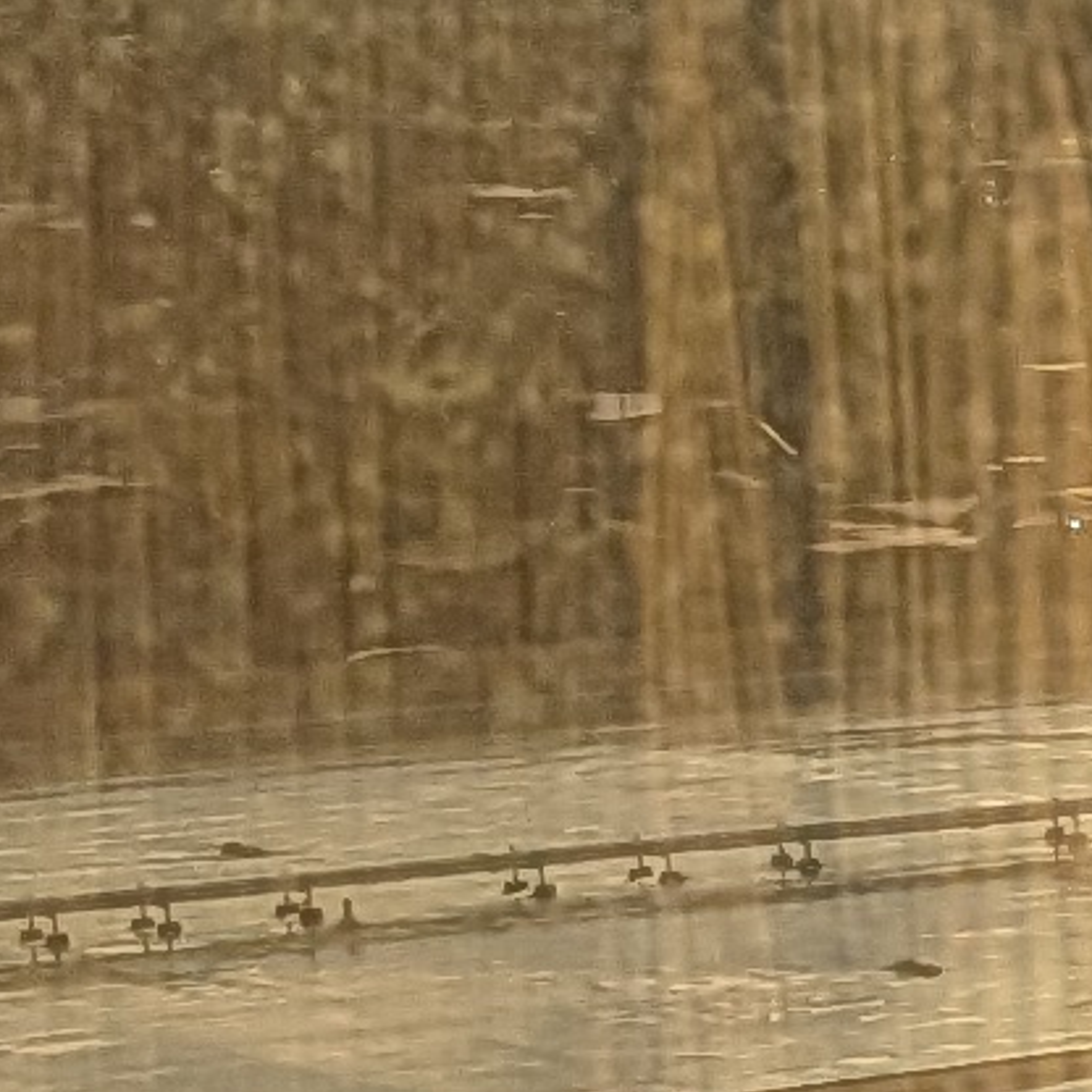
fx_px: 7281
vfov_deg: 8.6
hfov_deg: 6.8
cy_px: 908
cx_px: 4294
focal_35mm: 204
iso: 31
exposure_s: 1/17544
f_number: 1.7
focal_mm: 4.53
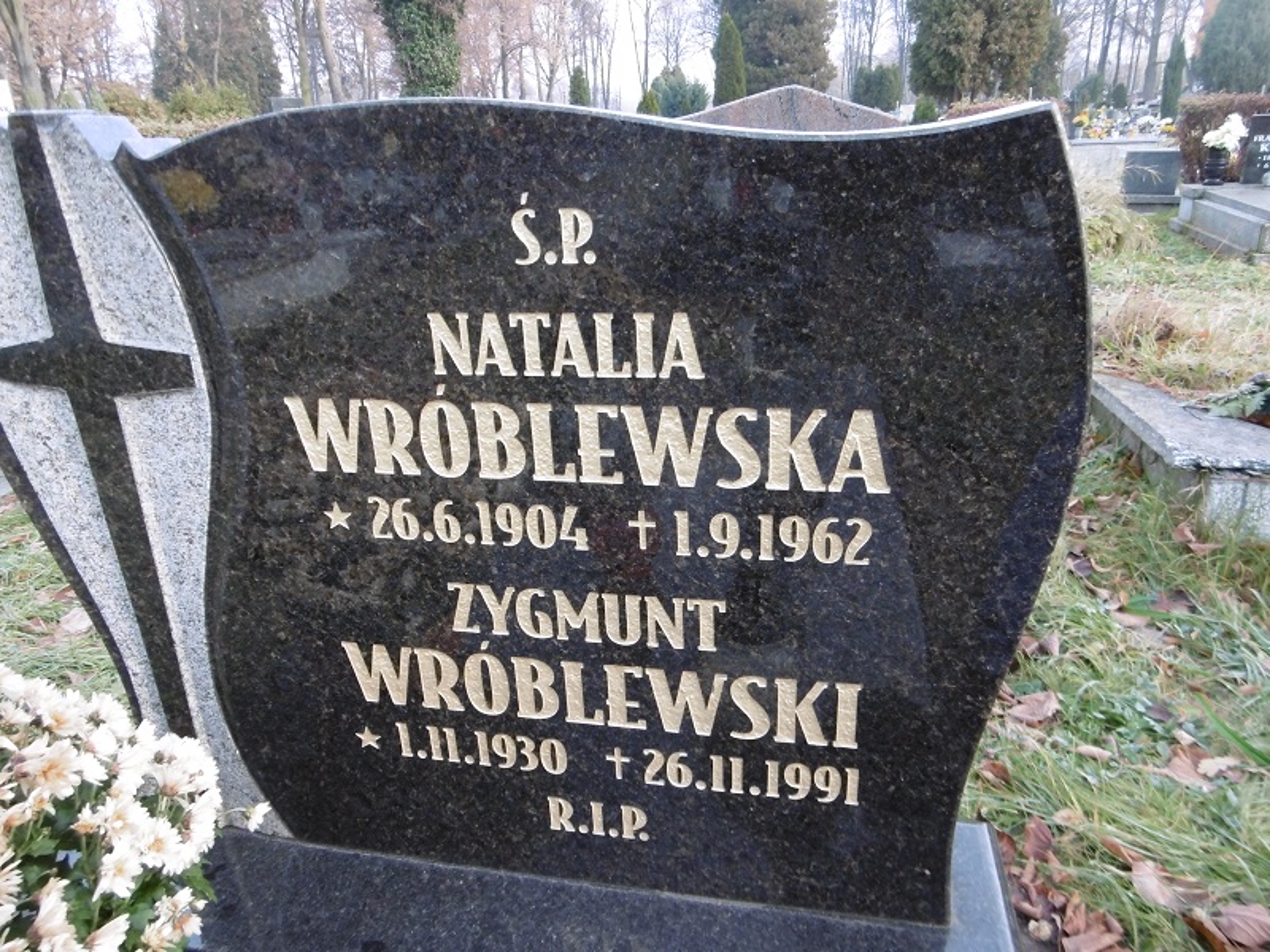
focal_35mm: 24
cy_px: 476
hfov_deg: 71.6
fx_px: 881
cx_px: 635
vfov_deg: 56.8
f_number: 3.1
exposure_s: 1/100
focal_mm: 4.3
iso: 160
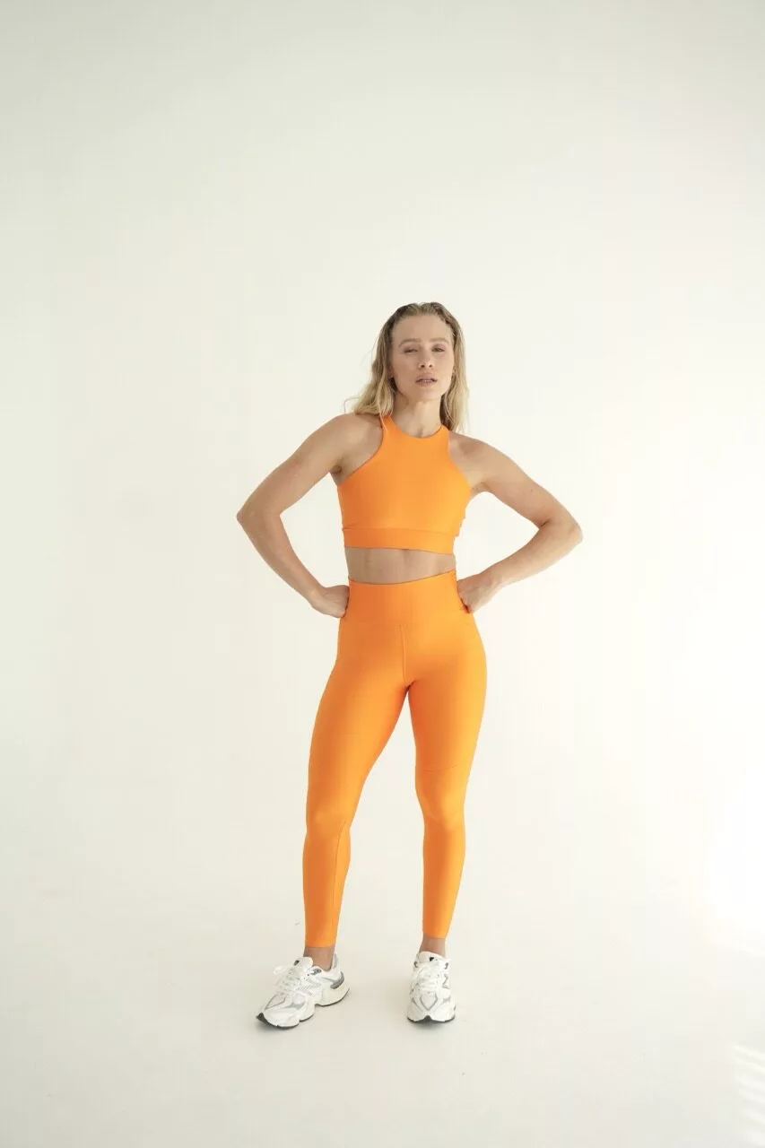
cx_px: 382
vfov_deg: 53.1
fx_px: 1148
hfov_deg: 36.9
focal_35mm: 36
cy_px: 574
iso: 125
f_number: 5.6
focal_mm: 24
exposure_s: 1/160
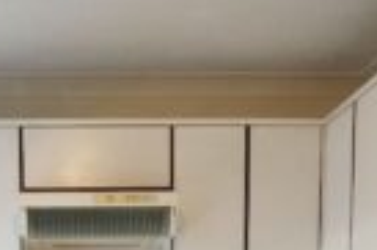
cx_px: 85
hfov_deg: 28.4
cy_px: 415
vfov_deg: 16.9
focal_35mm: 70
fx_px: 732
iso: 400
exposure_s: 1/40
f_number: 4
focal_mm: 16
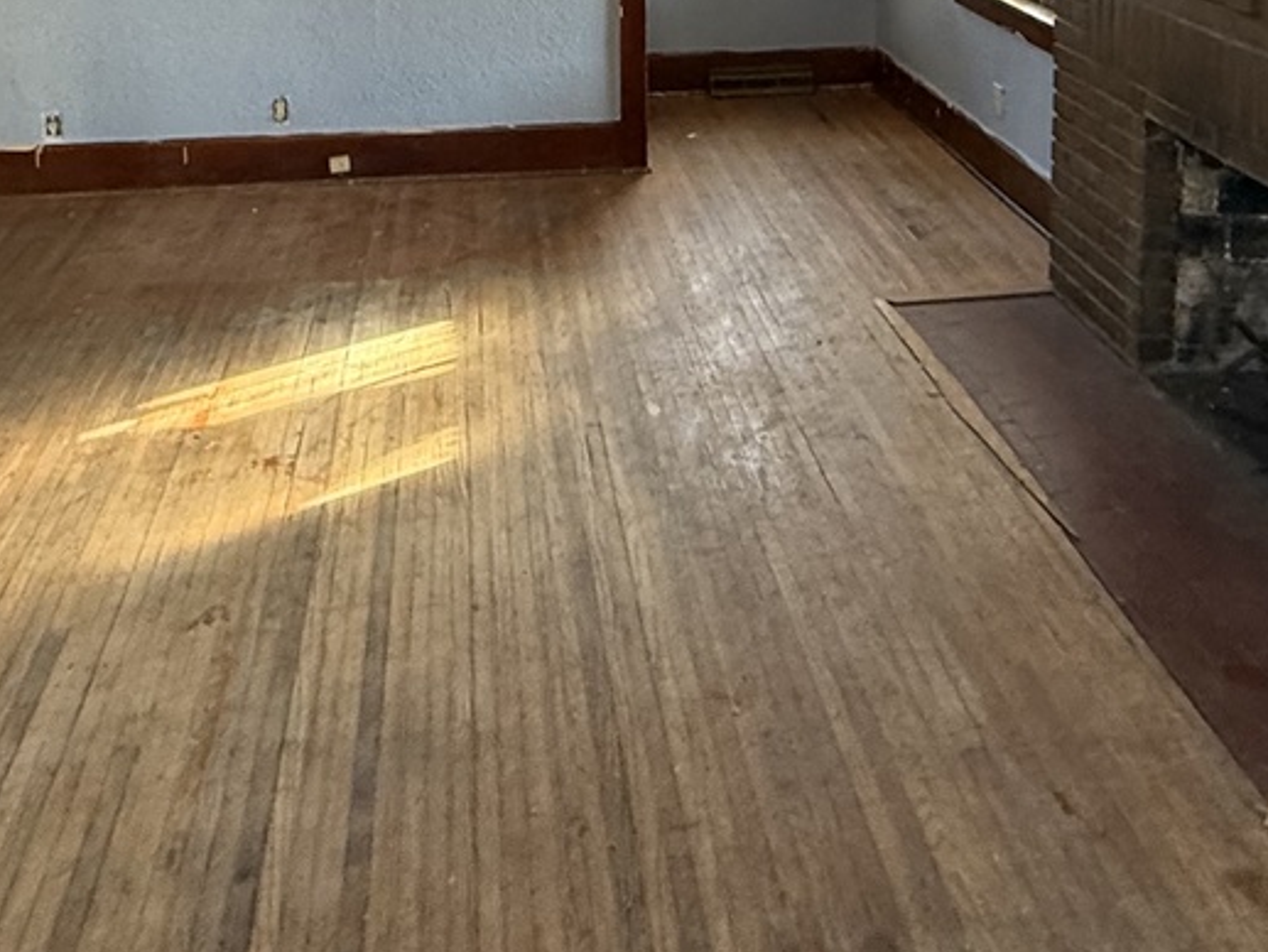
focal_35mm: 39
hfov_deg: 47.9
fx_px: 1429
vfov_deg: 31.7
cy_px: -145
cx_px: 640
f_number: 2.2
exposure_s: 1/62
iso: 320
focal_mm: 2.22
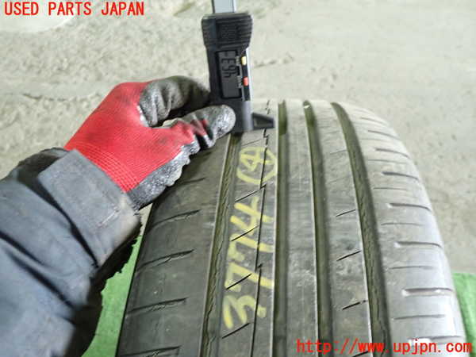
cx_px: 238
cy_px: 178
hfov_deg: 60.0
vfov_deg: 46.8
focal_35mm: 30
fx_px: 413
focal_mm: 5.4
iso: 500
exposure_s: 1/30
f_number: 2.3
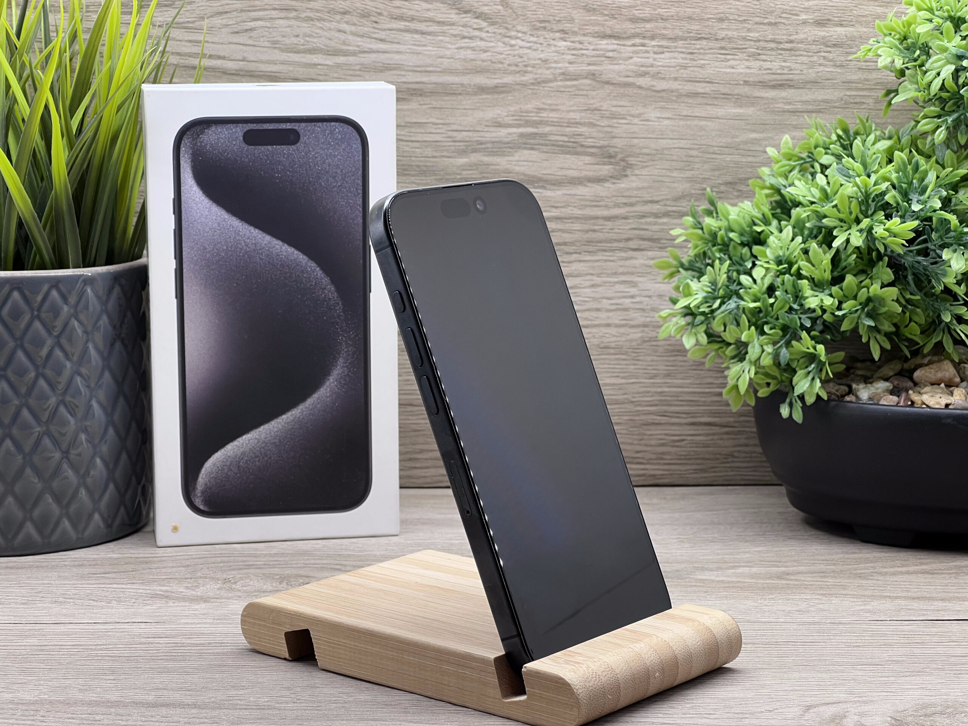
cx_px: 484
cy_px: 363
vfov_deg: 19.1
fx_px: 2153
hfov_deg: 25.3
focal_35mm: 77
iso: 100
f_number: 2.8
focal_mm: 9
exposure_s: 1/100
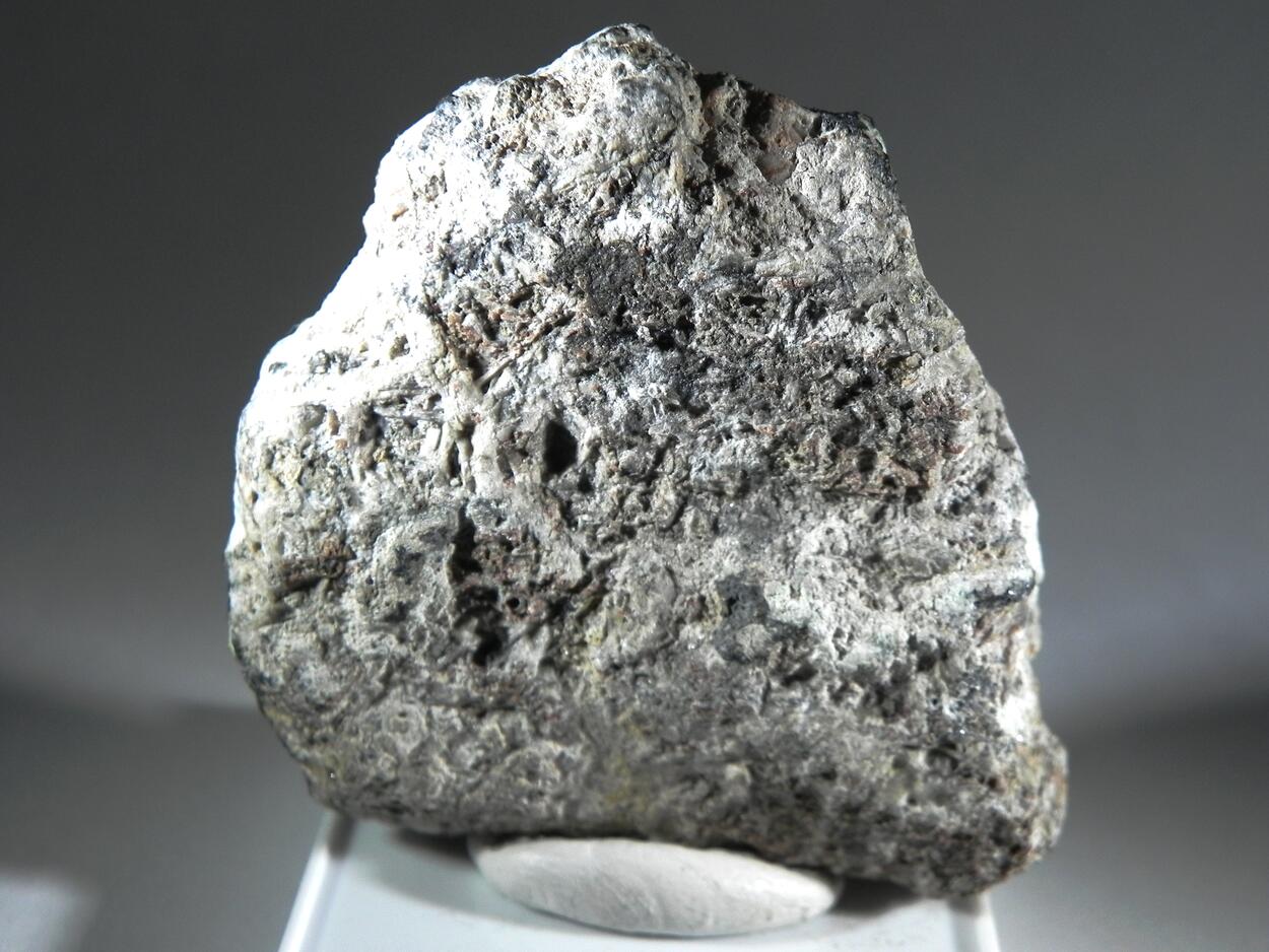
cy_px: 476
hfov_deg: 36.8
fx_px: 1907
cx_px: 634
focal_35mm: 52
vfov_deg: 28.0
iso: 160
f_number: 3.5
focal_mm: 9.2
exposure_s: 1/217
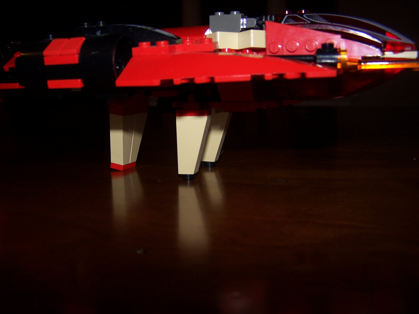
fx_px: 460
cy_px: 157
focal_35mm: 38
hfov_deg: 49.0
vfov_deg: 37.7
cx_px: 210
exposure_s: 1/60
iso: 80
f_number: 2.8
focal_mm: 6.3
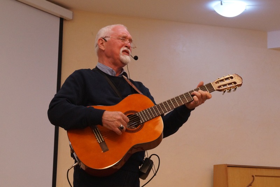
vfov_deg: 20.2
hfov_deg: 29.9
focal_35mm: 68
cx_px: 140
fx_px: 525
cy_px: 94
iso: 1600
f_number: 8
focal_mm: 45
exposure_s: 1/40
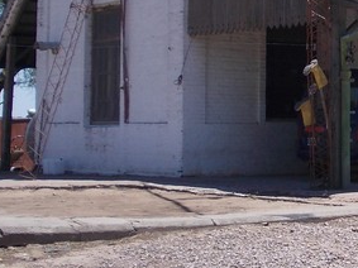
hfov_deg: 18.3
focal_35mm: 103
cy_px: 83
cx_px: 406
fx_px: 1065
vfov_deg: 14.3
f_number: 6.2
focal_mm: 5.3
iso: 80
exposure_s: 1/320
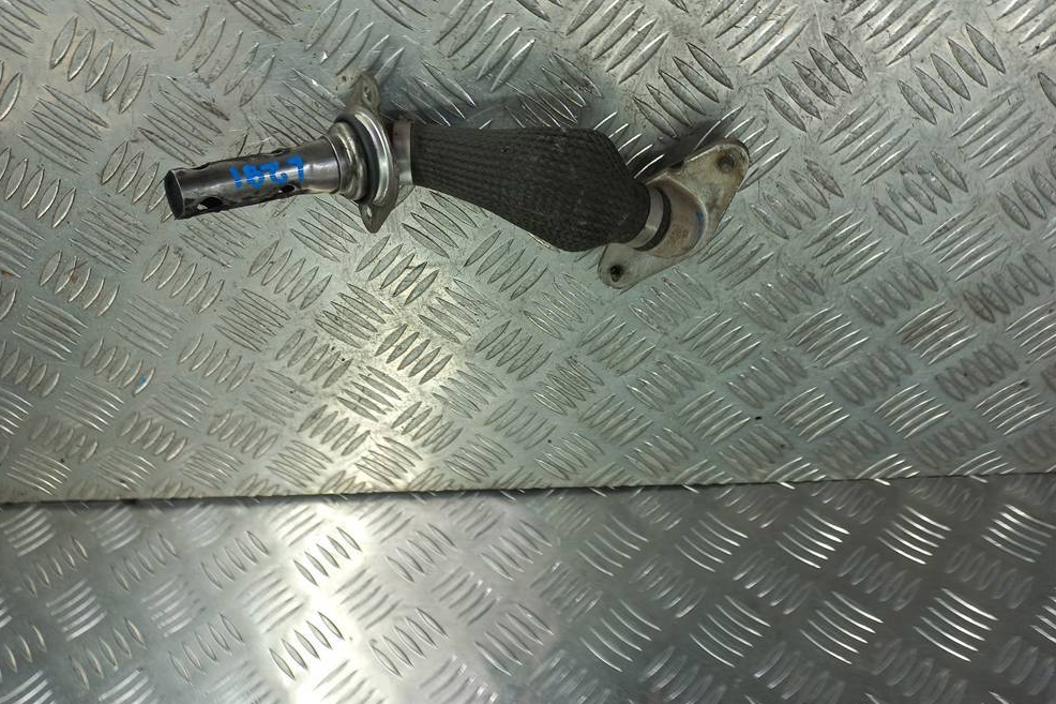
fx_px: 792
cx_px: 509
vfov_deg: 47.8
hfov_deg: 67.4
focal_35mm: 27
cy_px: 299
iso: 50
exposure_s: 1/50
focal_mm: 4.6
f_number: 1.8
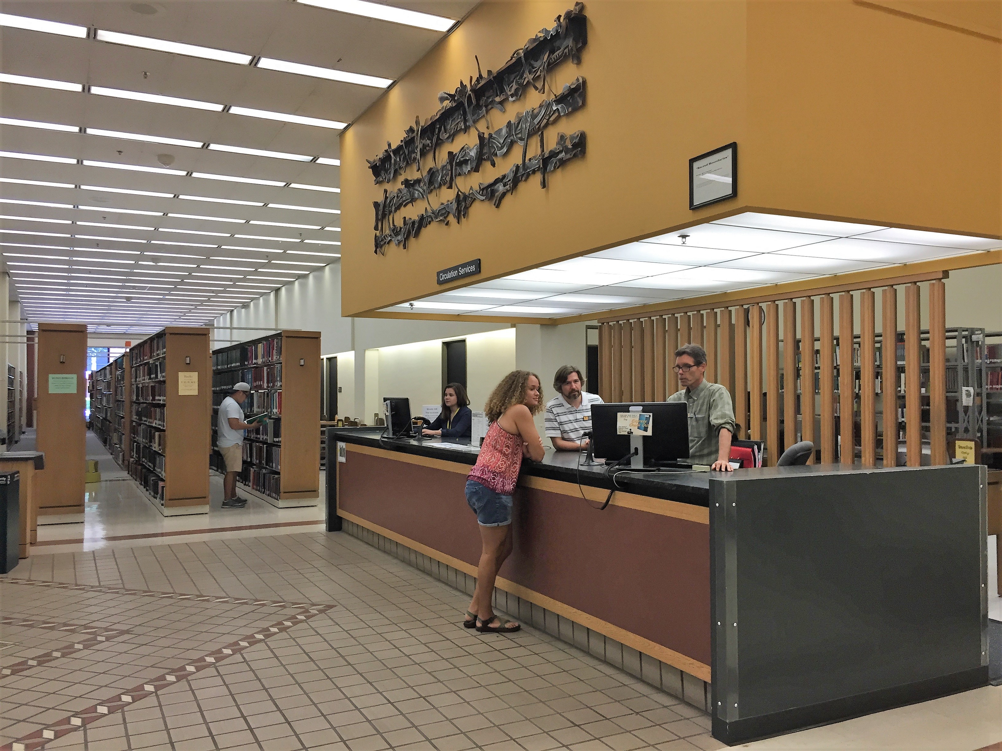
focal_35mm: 29
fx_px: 839
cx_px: 501
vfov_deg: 48.2
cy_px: 376
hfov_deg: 61.7
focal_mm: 4.15
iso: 32
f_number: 2.2
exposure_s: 1/30
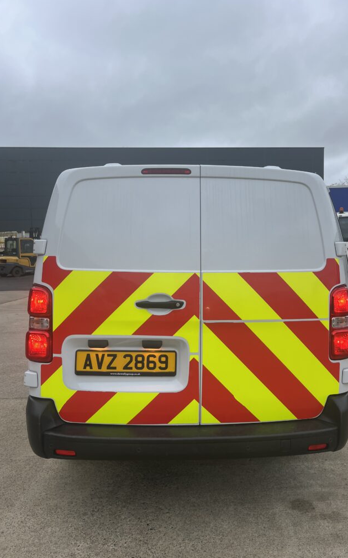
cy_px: 278
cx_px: 201
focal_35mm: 28
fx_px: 425
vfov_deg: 66.5
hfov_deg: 44.4
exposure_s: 1/122
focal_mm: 5.1
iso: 40
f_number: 1.6
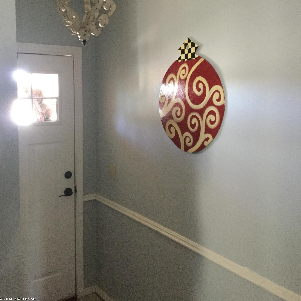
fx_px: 364
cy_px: 108
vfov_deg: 44.5
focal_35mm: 37
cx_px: 149
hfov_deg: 44.9
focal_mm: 3.3
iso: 500
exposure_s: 1/15
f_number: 2.4
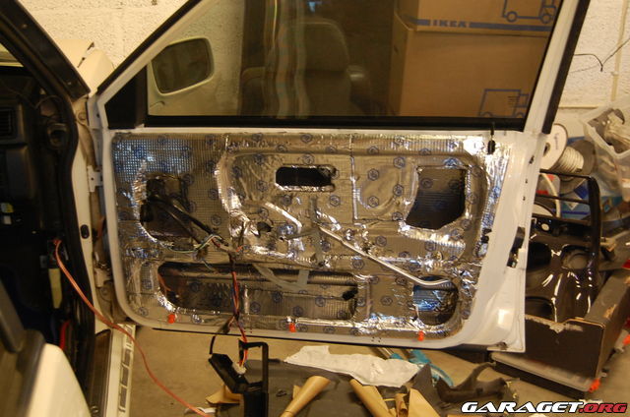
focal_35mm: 48
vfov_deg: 28.0
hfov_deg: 41.2
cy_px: 208
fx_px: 838
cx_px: 315
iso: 1000
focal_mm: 32
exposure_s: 1/8
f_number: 4.5
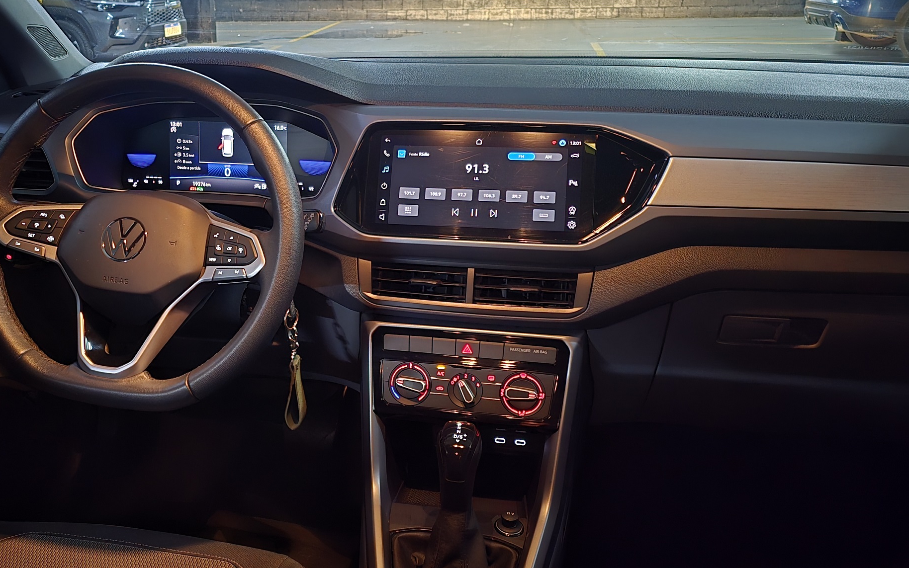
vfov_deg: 39.4
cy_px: 258
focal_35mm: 32
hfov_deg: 58.9
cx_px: 340
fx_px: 793
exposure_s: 1/24
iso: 2500
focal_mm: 6.3
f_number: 1.7
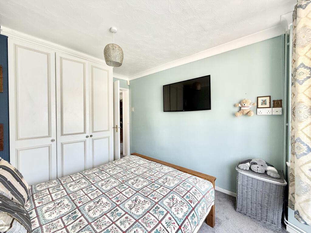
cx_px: 156
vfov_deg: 85.7
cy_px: 116
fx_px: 126
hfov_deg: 102.1
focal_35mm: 14
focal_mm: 2.22
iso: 125
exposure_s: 1/99
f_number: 2.2
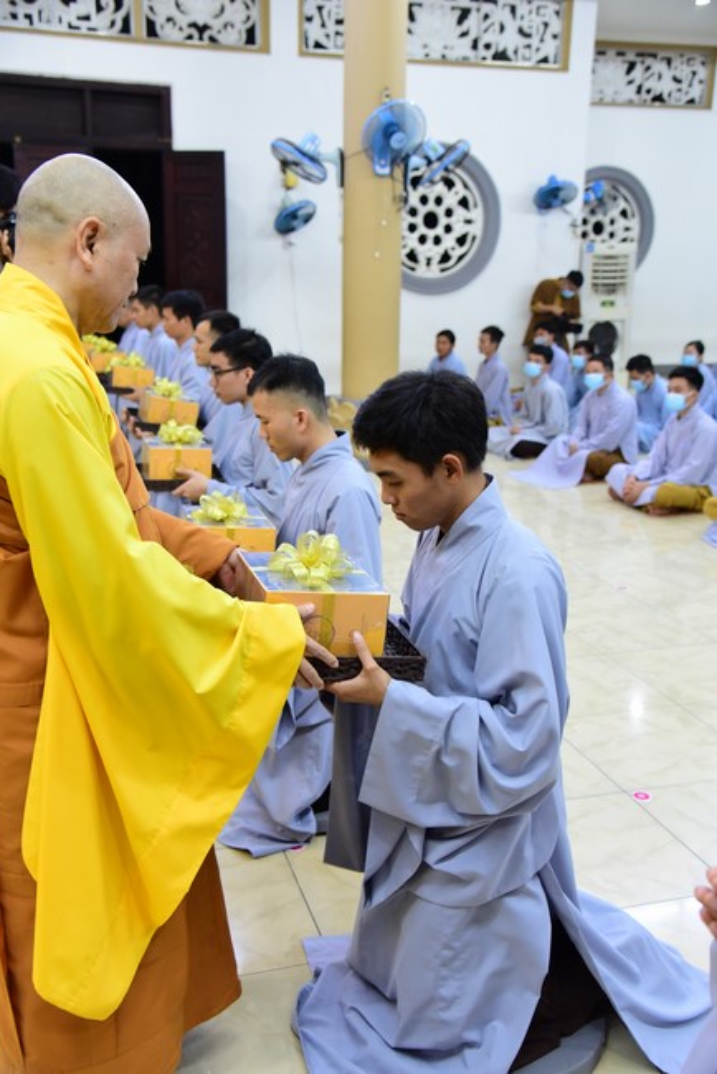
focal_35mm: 38
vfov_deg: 50.7
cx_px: 358
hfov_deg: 35.1
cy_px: 537
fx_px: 1134
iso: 2500
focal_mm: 38
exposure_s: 1/40
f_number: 4.5
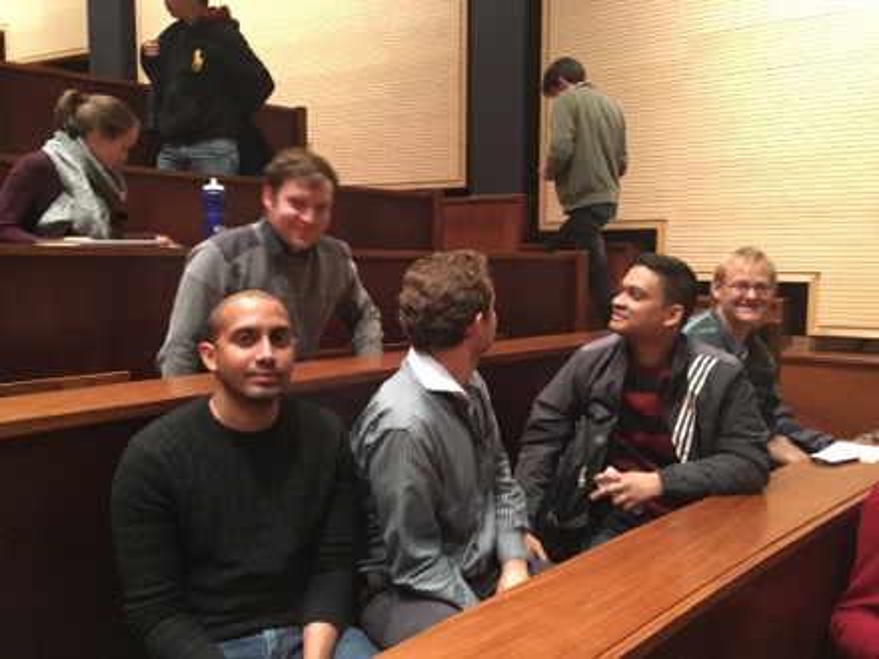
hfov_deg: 61.7
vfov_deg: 48.2
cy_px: 330
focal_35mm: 29
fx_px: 736
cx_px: 440
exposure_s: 1/17
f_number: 2.2
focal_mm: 4.15
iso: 250
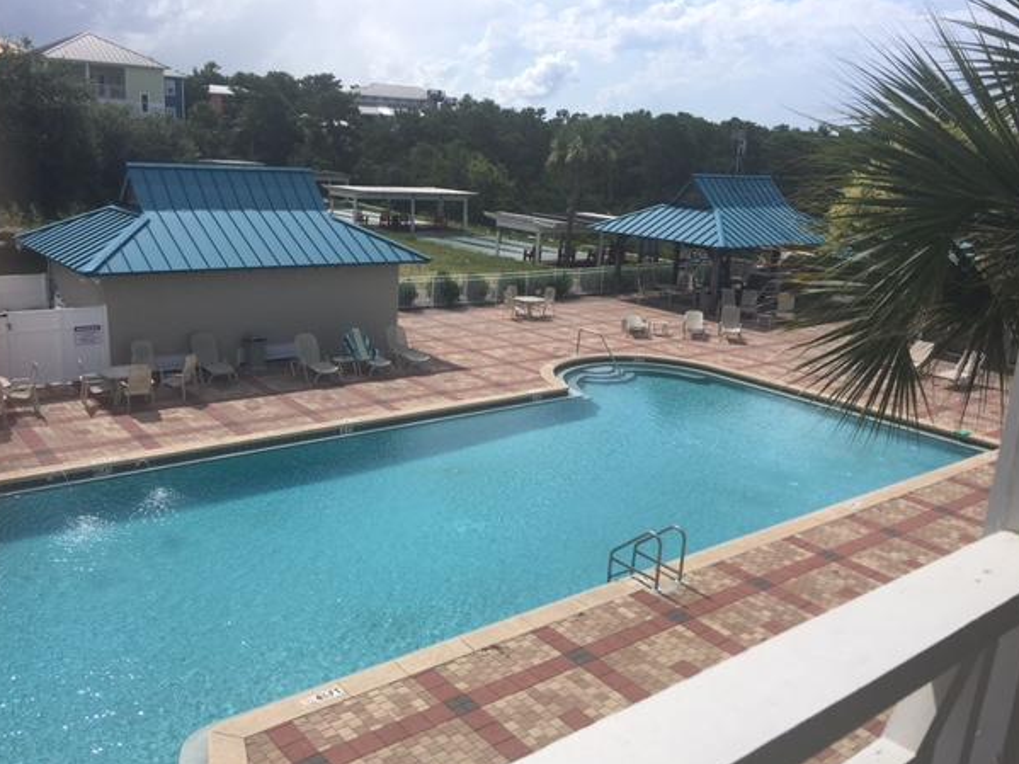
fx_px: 912
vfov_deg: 45.4
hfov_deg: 58.4
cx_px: 498
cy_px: 403
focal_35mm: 31
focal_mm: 4.15
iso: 25
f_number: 2.2
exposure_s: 1/2481
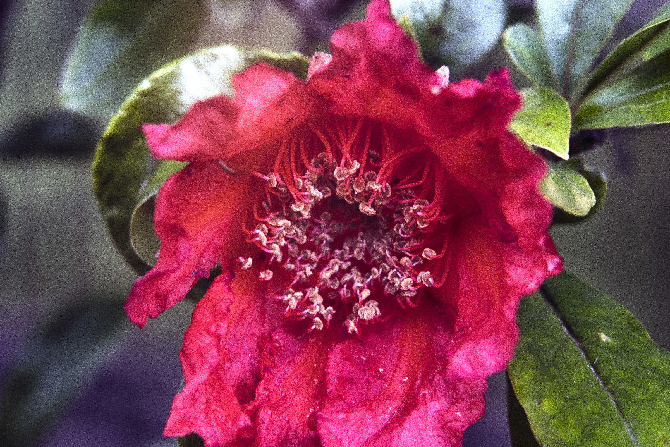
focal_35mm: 82
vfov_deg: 16.7
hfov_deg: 24.8
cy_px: 224
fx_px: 1526
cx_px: 335
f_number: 8
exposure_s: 1/80
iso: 1000
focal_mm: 55
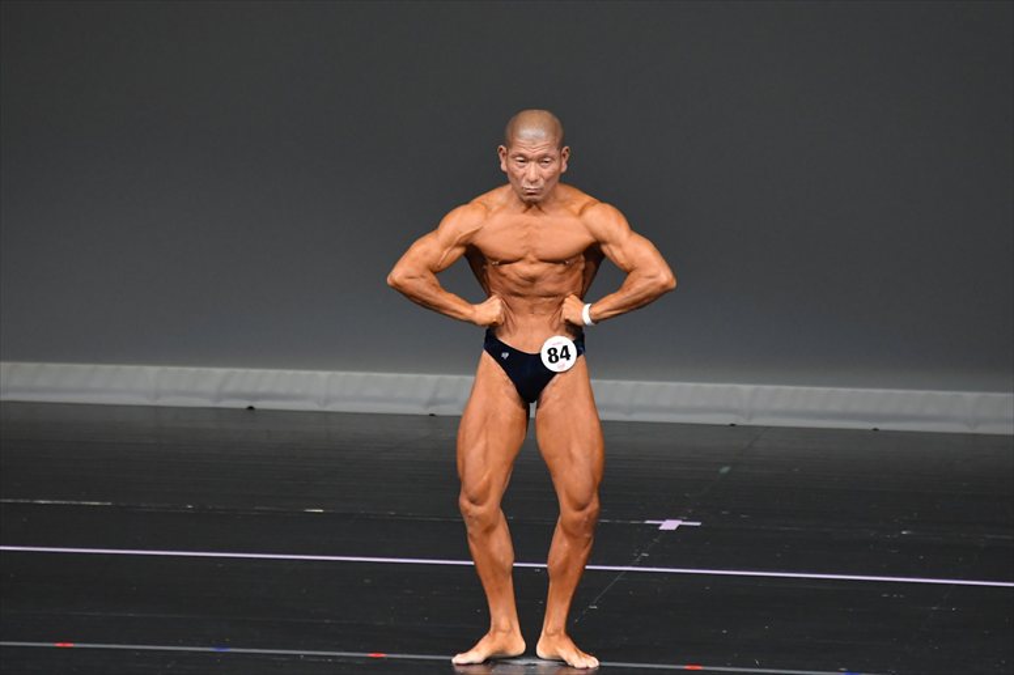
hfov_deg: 5.5
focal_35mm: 375
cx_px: 507
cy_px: 338
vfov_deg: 3.7
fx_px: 10557
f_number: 5.6
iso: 4000
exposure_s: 1/400
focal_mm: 250
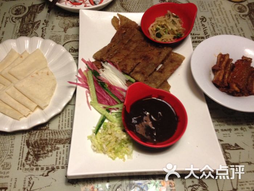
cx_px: 127
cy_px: 96
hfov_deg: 52.6
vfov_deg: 40.7
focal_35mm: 35
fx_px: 257
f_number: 2.4
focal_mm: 4.28
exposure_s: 1/20
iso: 200
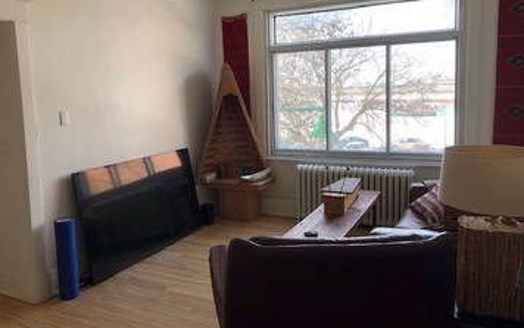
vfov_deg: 41.8
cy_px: 141
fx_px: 429
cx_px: 263
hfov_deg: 62.9
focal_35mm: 30
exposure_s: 1/120
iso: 25
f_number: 1.8
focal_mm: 3.99
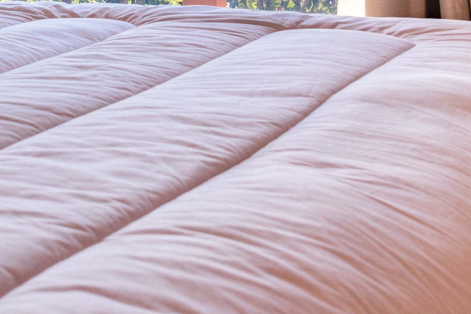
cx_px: -176
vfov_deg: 14.6
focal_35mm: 88
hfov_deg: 20.6
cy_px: -145
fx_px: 1152
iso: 200
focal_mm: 24
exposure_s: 1/320
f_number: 9
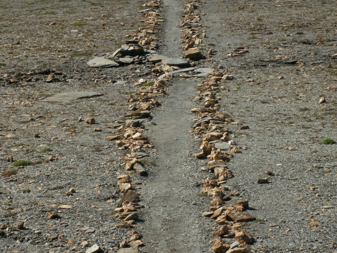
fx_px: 1149
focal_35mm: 118
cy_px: 126
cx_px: 168
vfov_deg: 12.6
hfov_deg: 16.7
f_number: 8
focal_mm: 19.32
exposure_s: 1/200
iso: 50
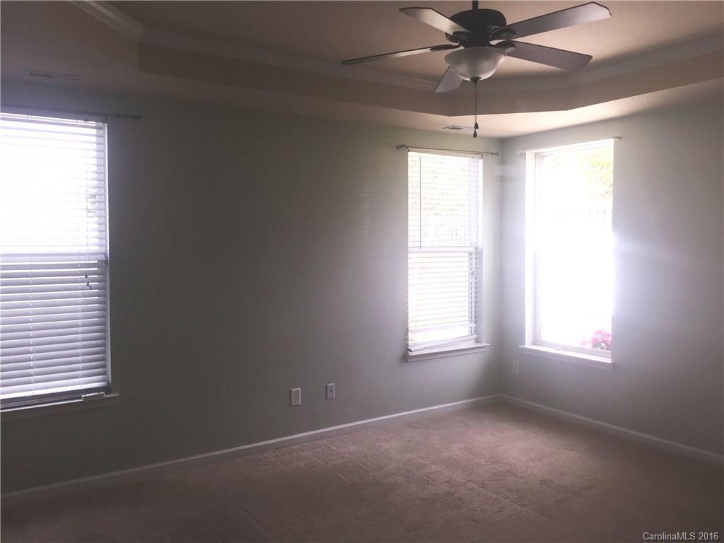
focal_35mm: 29
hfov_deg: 61.7
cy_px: 272
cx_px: 362
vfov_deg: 48.2
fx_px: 607
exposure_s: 1/151
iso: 32
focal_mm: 4.15
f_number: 2.2
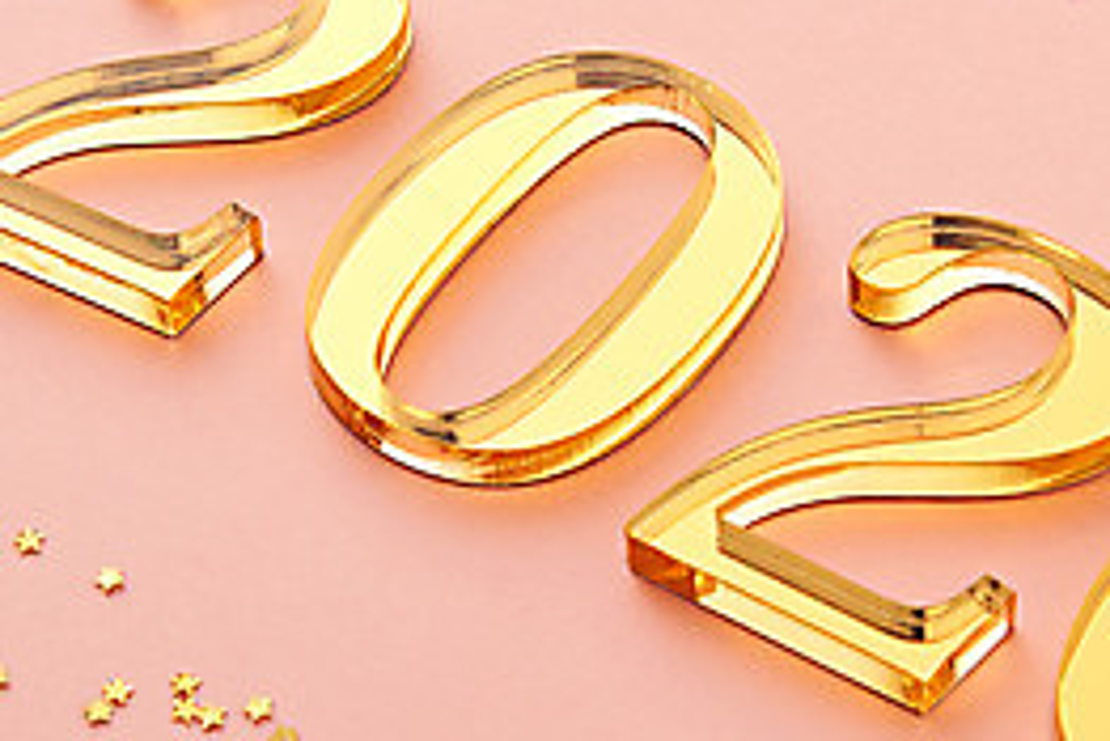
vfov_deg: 8.6
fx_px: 4936
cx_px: 727
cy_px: 436
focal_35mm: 160
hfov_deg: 12.8
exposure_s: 1/125
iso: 100
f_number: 18
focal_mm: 70
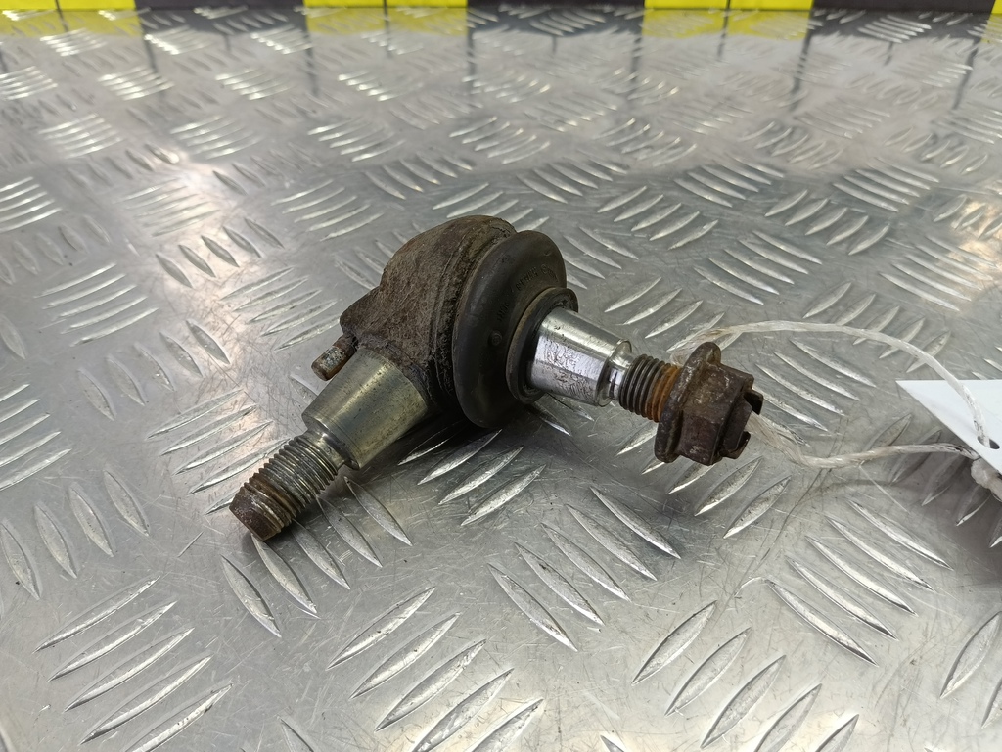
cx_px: 501
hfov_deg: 73.9
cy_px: 376
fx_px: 666
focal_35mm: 23
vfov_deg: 58.9
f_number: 1.6
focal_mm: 4.11
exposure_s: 1/50
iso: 140
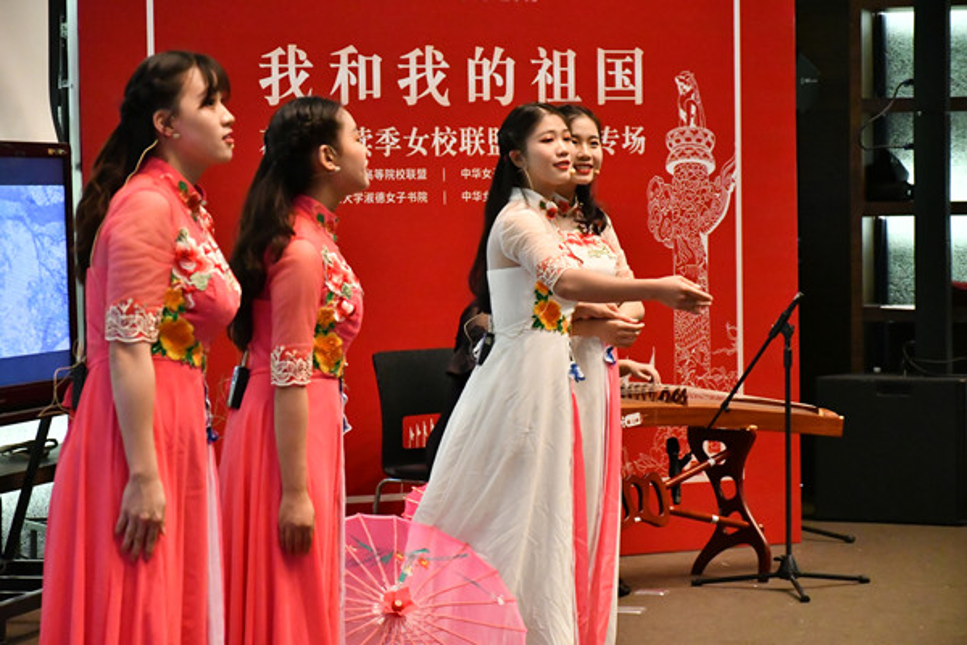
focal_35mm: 120
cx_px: 484
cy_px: 322
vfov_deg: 11.4
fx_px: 3223
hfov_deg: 17.1
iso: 8000
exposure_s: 1/100
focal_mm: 80
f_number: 5.6
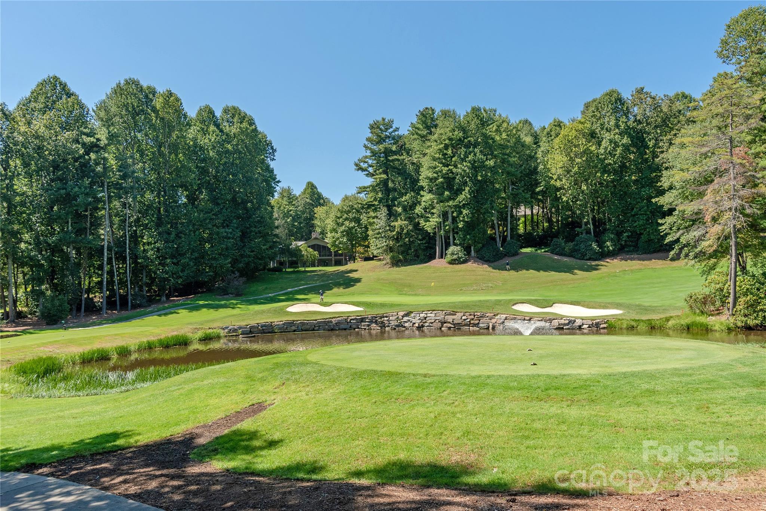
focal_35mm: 26
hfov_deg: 69.4
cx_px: 383
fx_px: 553
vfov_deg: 49.6
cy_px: 256
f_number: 7.1
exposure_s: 1/1000
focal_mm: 26
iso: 320
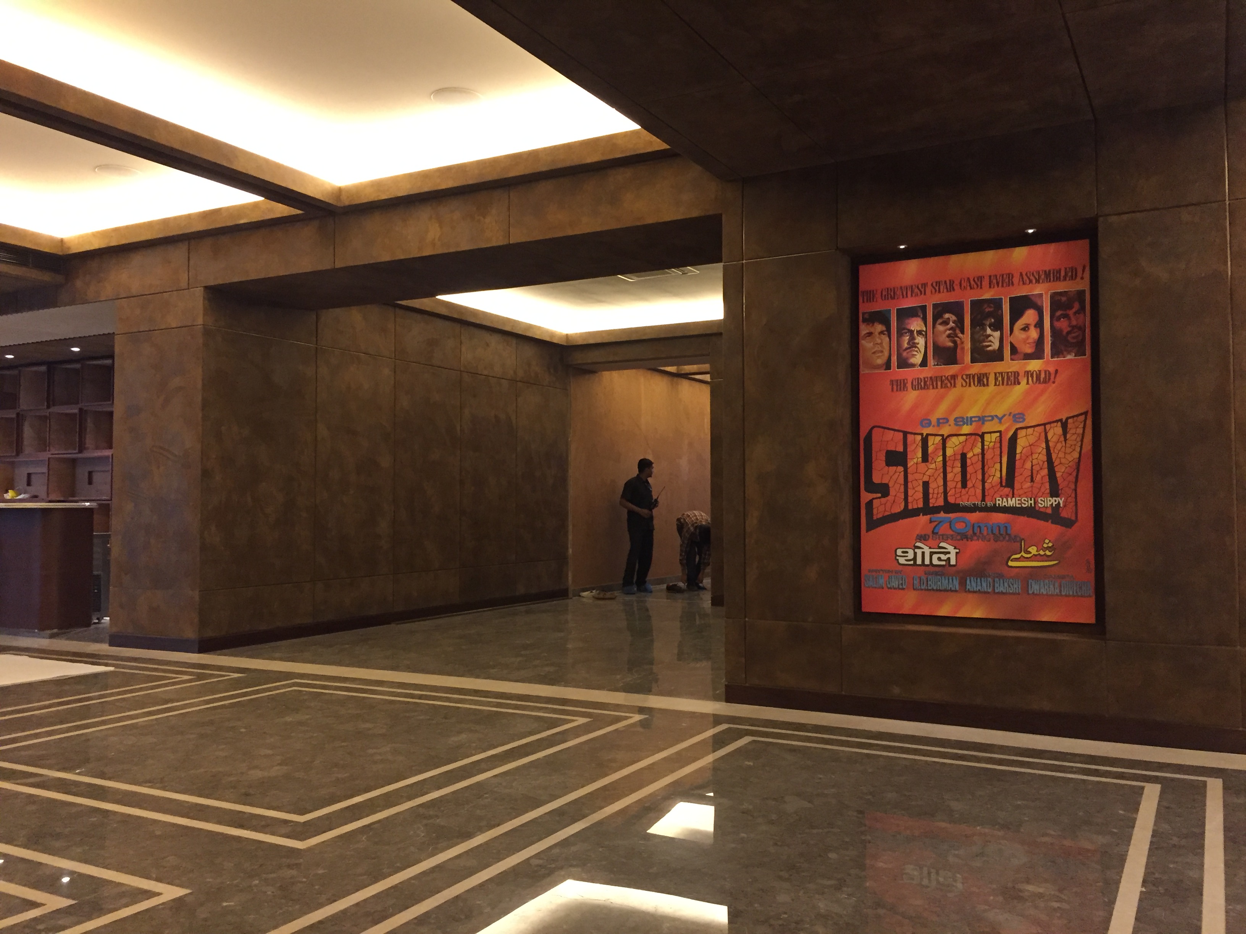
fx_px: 1044
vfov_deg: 48.2
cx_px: 623
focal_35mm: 29
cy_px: 467
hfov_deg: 61.7
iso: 320
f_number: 2.2
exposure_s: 1/33
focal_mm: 4.15
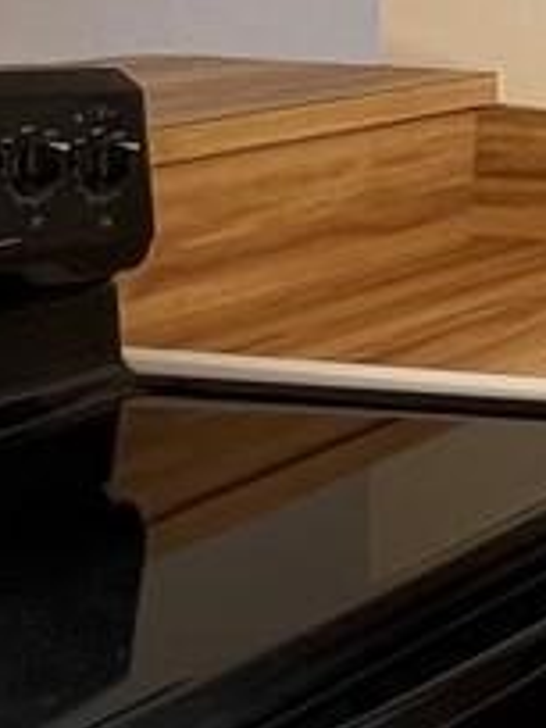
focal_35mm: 102
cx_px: 1592
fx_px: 2145
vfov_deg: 18.3
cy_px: -146
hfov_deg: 10.6
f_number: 1.8
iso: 100
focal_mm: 1.57
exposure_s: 1/99
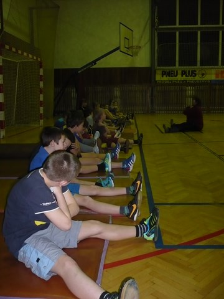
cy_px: 150
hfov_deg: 40.7
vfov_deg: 52.6
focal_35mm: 35
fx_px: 302
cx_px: 112
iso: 250
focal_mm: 5.8
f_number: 2.8
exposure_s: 1/30
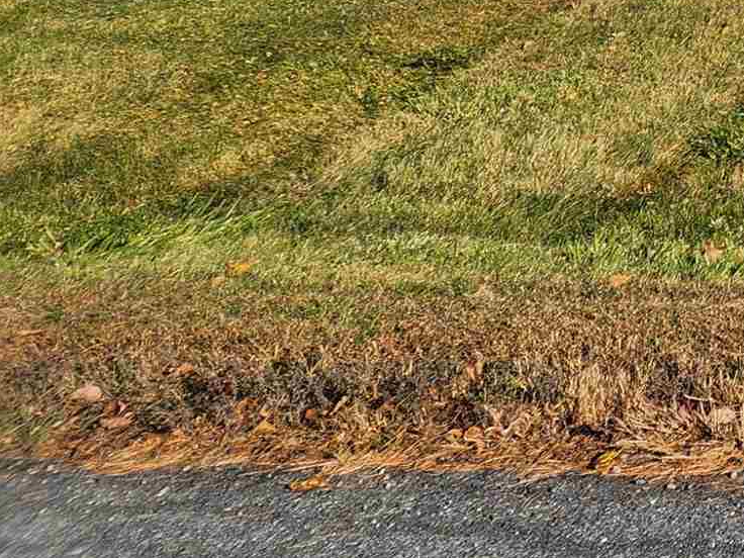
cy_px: -545
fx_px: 2063
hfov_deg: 15.7
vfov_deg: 13.3
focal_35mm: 96
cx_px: 1536
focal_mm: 5.4
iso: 20
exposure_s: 1/1951
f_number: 1.8
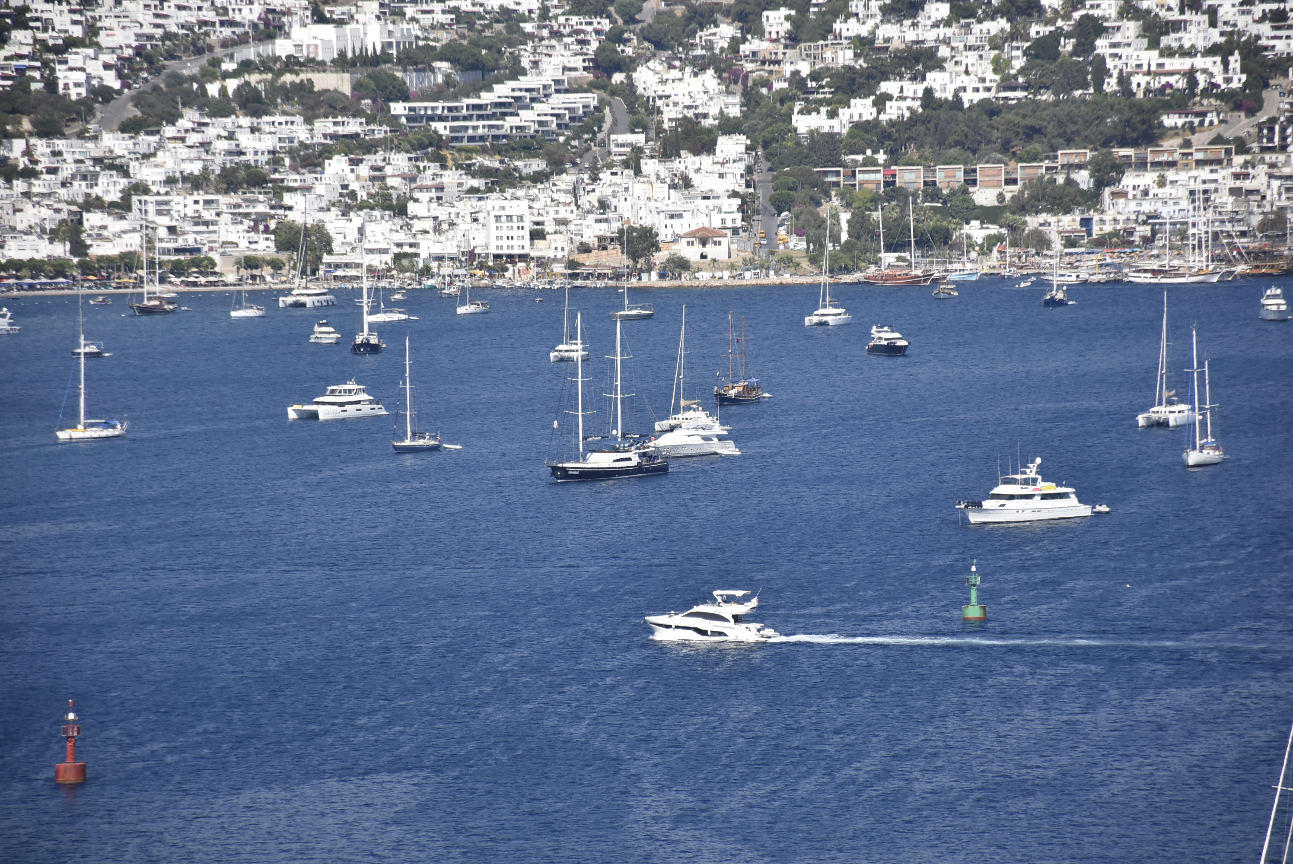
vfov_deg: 6.6
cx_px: 646
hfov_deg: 9.8
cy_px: 432
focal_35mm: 210
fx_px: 7548
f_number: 6.3
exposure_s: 1/2500
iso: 400
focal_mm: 140
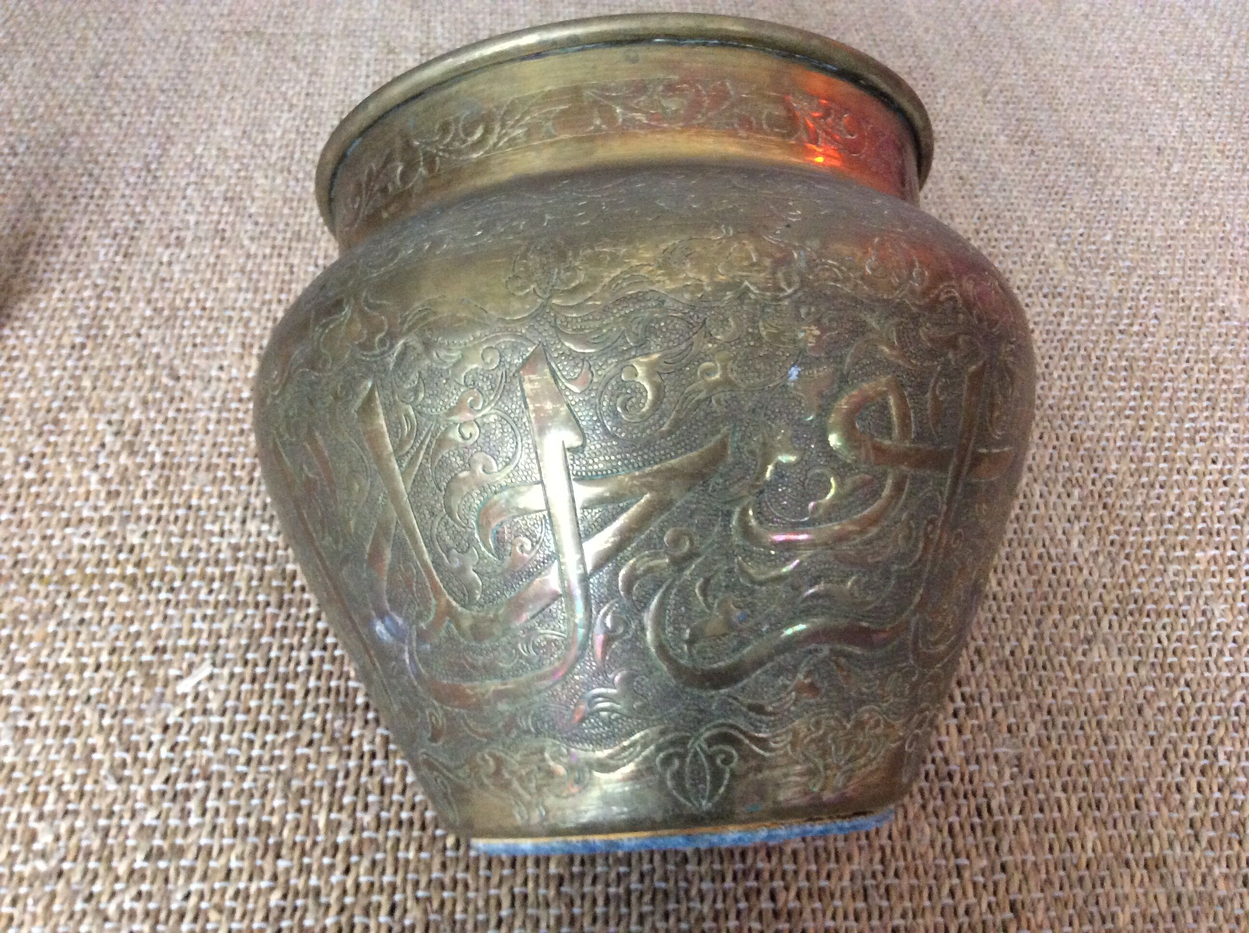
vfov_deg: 44.1
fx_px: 1153
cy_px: 466
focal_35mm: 32
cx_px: 624
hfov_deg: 56.9
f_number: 2.4
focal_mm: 3.3
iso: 320
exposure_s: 1/20
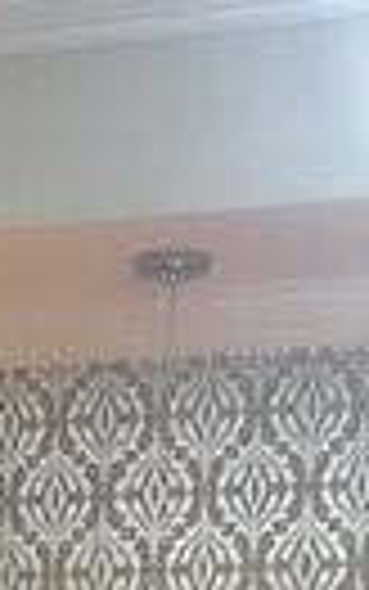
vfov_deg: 12.9
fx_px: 2331
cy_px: 1103
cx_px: -243
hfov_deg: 8.8
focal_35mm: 145
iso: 80
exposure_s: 1/15
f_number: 1.8
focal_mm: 4
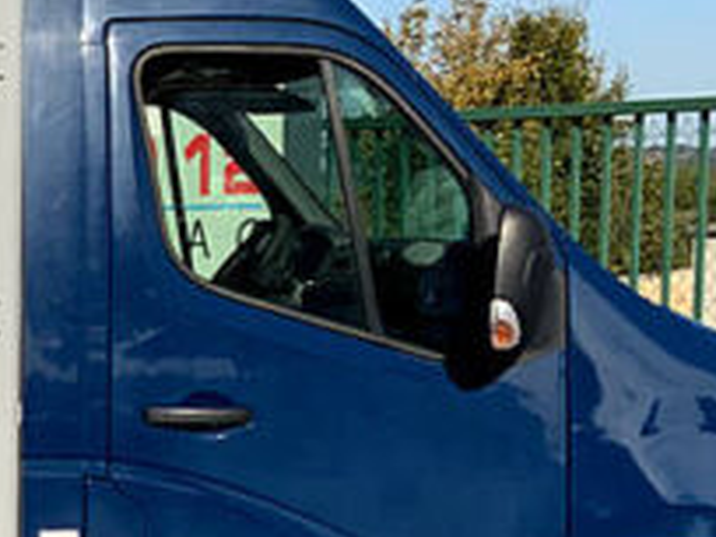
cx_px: -175
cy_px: 453
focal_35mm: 114
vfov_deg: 12.9
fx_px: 2358
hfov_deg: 16.5
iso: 16
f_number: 1.8
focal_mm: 3
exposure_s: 1/2667
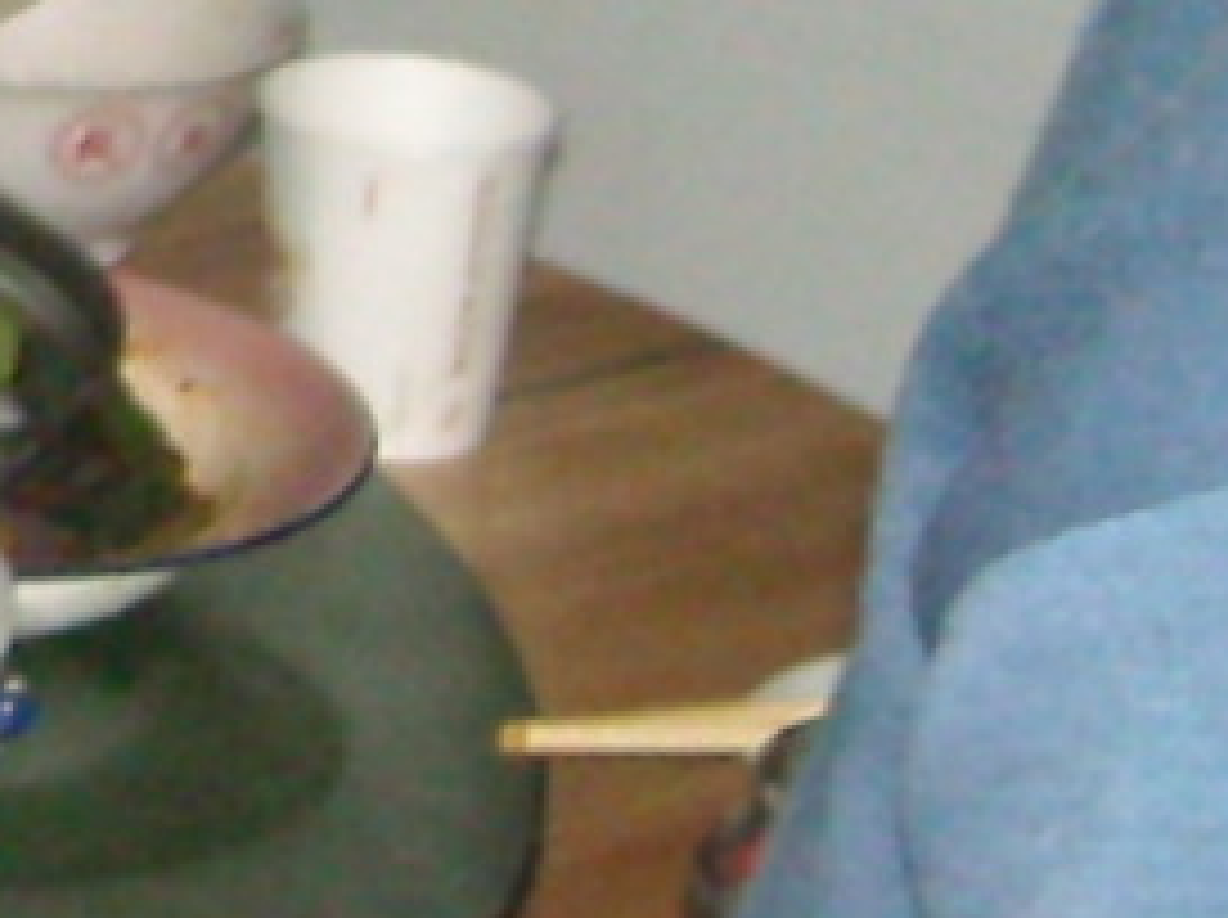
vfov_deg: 5.5
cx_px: -1853
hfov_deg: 7.0
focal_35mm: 263
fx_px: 9318
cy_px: -1044
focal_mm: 5.7
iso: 400
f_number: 2.8
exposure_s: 1/60
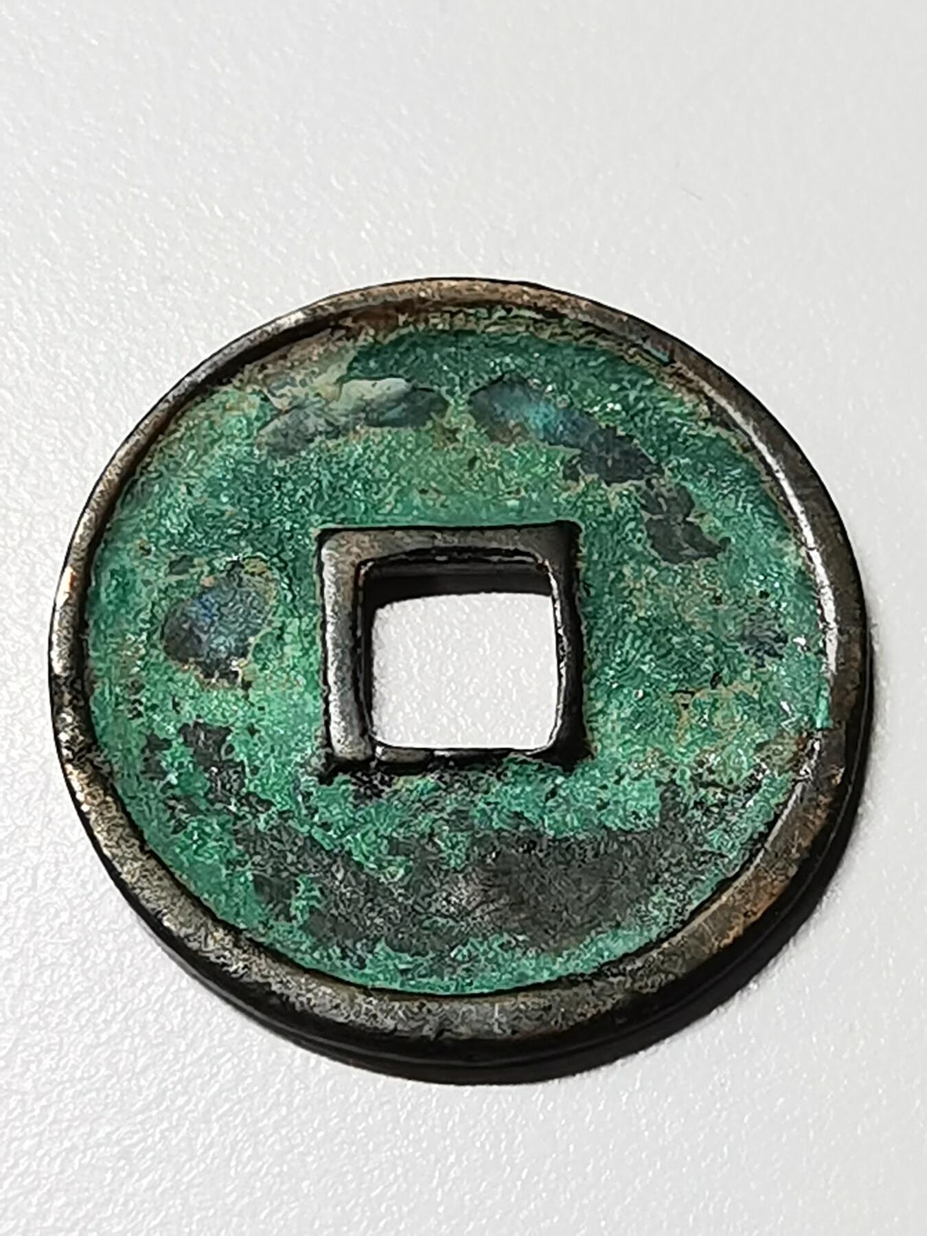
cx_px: 464
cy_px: 618
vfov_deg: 18.5
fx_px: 3785
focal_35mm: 106
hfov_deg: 14.0
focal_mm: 6.71
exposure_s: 1/50
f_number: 1.9
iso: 200
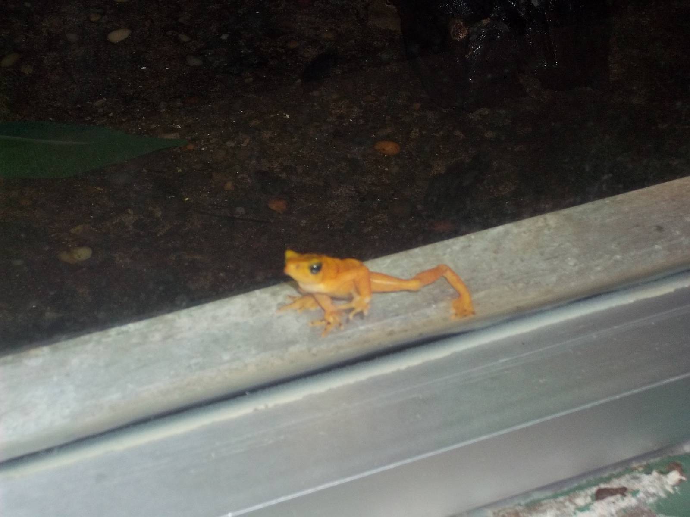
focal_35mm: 96
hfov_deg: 20.4
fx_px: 1914
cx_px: 345
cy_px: 258
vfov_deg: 15.4
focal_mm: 17.1
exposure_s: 1/60
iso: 160
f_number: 5.2
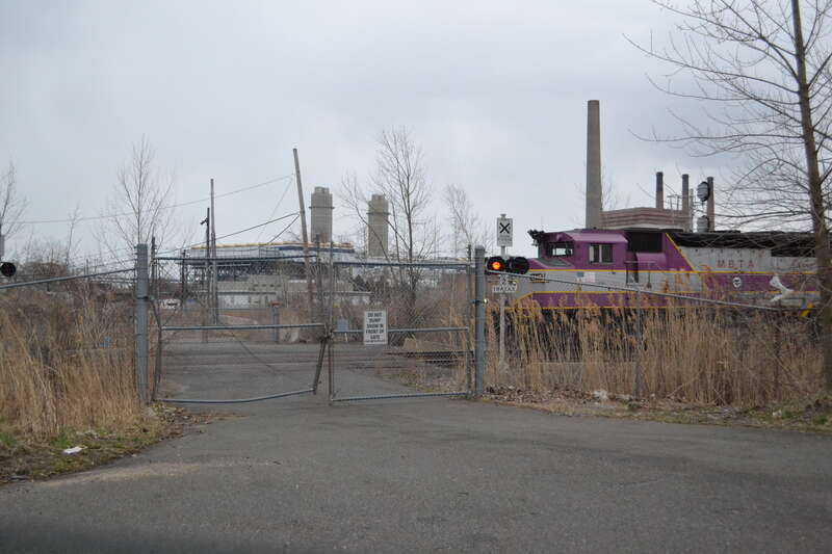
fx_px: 901
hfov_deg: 49.6
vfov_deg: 34.2
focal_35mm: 39
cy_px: 277
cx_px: 416
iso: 3200
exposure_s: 1/2000
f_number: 4.2
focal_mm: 26
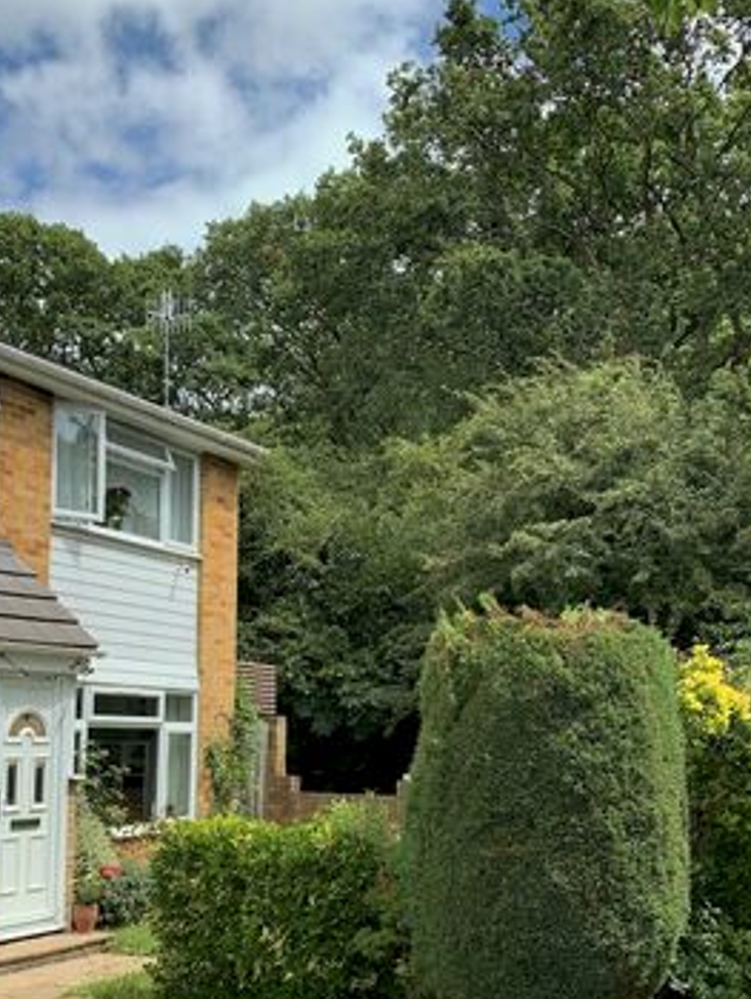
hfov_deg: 36.8
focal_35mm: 39
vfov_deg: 47.2
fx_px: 1127
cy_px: 649
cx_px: 343
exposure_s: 1/1176
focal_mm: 4.25
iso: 25
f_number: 1.8
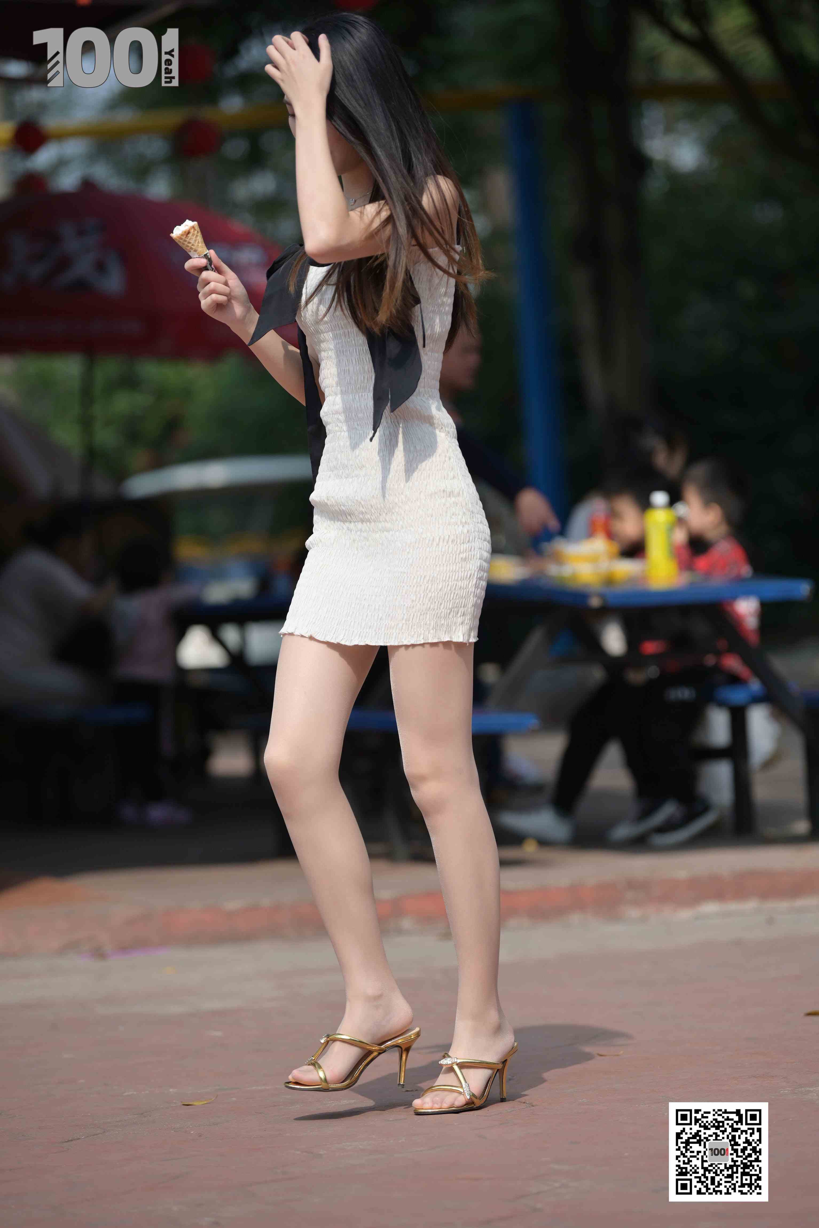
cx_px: 410
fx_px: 4947
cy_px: 614
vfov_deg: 14.2
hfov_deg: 9.5
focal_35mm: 145
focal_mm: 145
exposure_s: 1/4000
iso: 200
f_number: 2.8
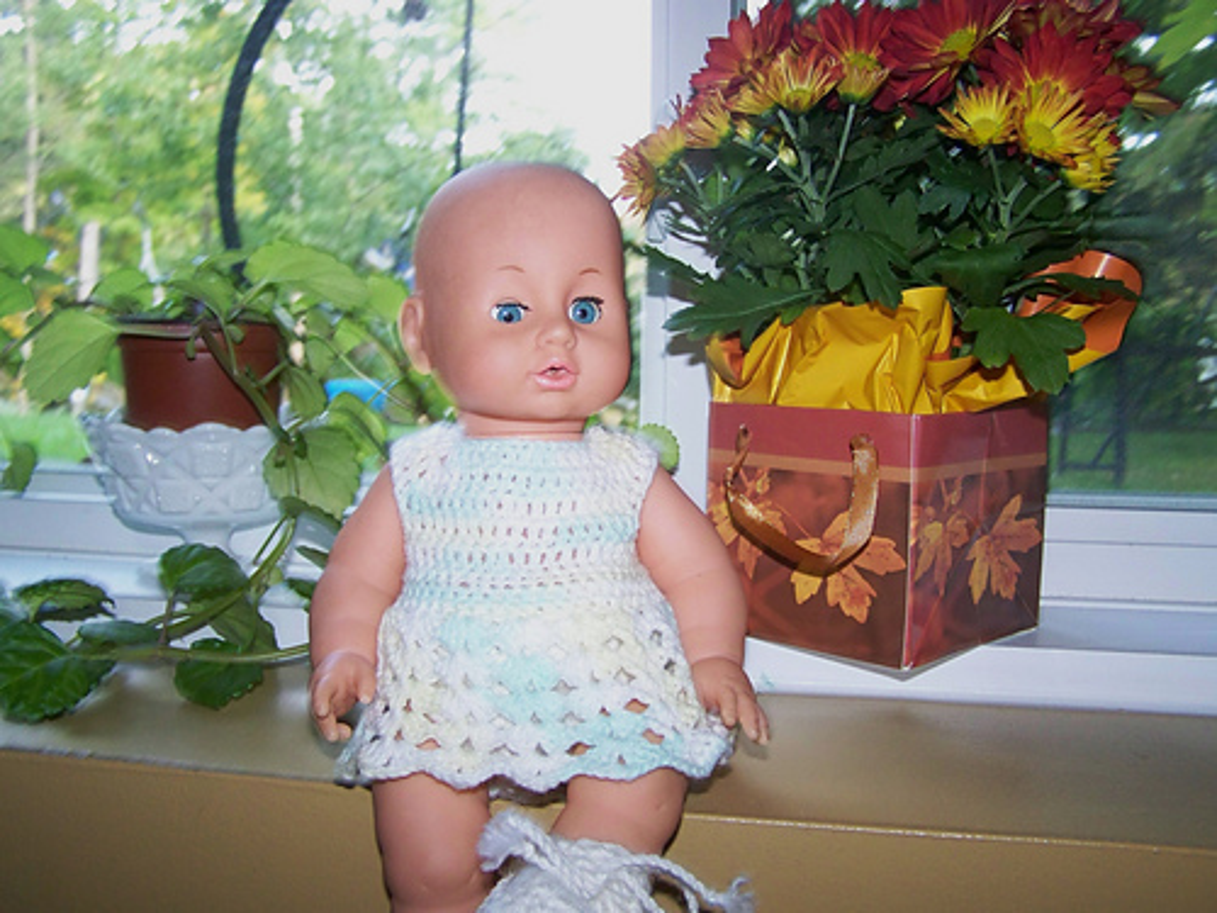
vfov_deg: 37.7
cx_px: 608
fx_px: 1336
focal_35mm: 38
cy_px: 456
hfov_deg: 49.0
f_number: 2.8
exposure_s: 1/30
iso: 200
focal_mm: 6.3
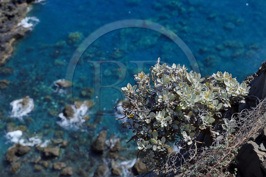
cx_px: 133
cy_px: 88
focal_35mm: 55
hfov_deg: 36.3
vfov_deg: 24.6
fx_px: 406
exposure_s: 1/400
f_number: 9
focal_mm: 55
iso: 200
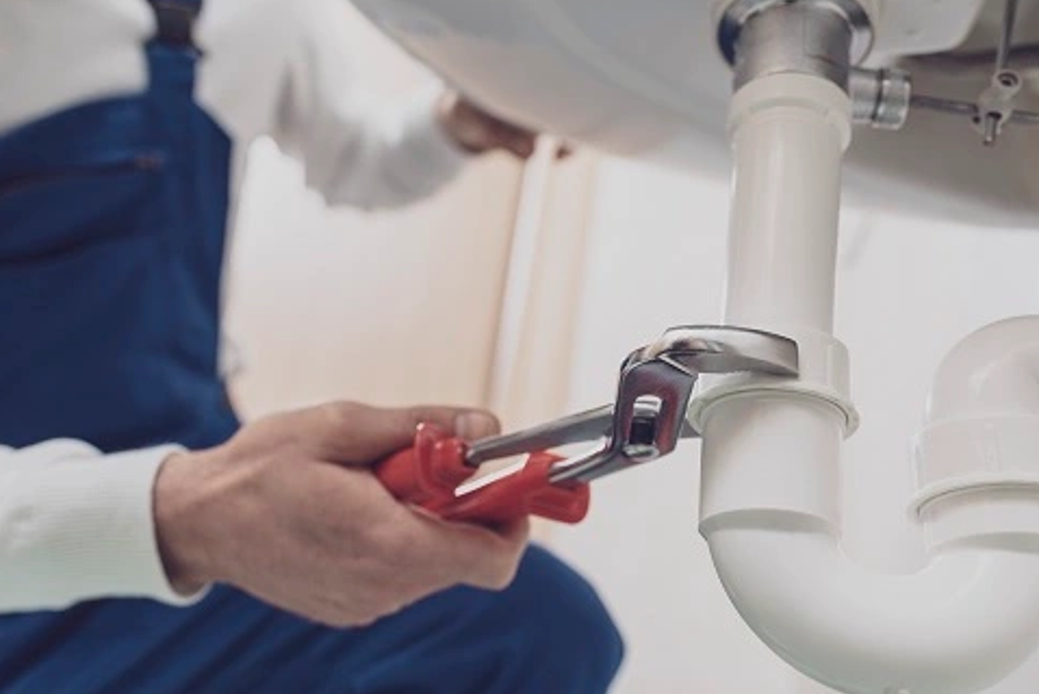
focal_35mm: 38
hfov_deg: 50.6
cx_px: 560
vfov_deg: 35.1
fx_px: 1097
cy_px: 326
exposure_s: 1/50
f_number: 3.5
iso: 250
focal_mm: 35
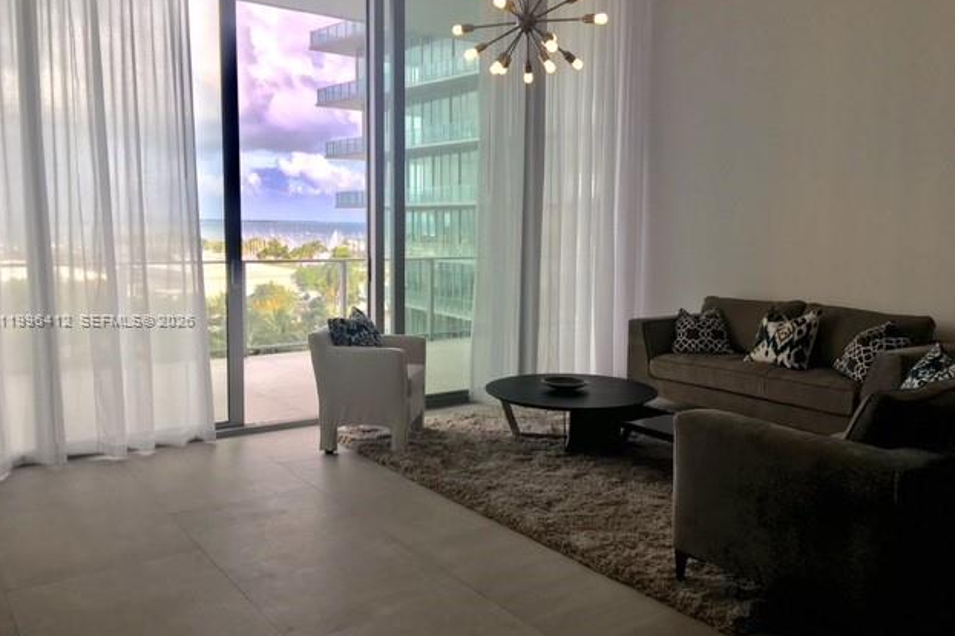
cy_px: 320
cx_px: 474
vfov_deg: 42.3
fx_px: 822
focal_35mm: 31
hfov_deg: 60.3
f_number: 2.2
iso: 25
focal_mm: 4.15
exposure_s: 1/373
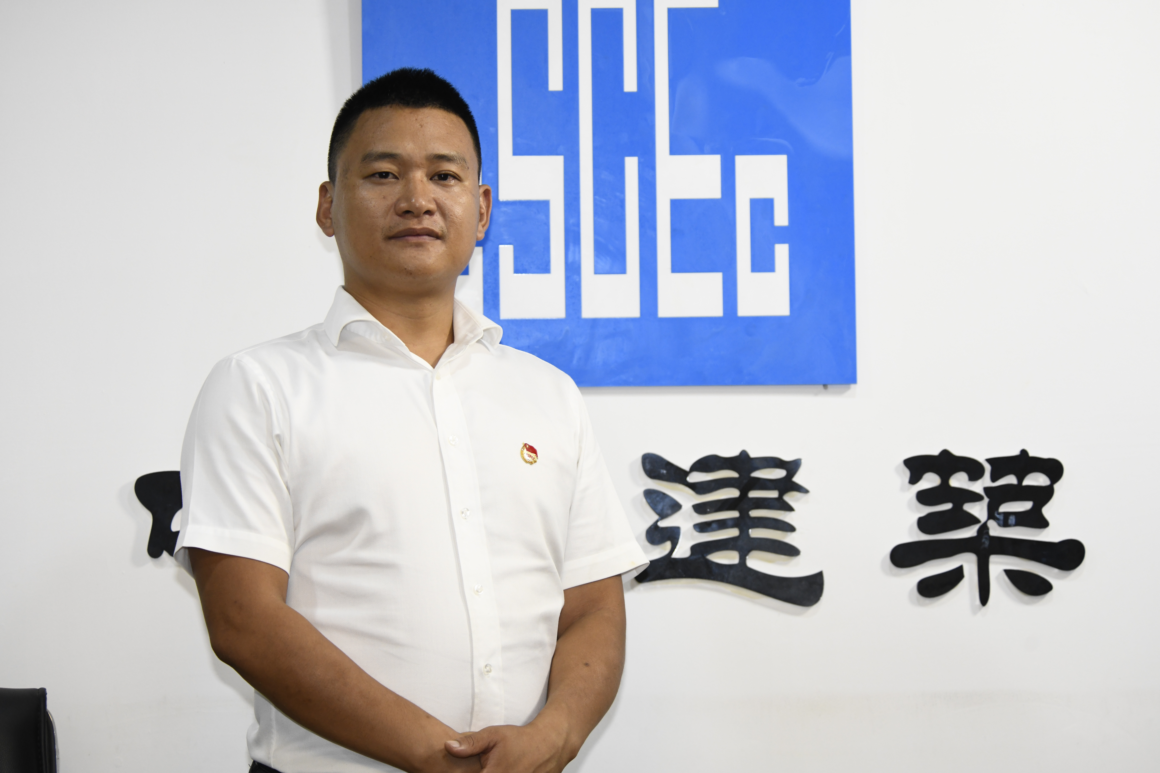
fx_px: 3383
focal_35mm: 105
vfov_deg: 13.0
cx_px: 580
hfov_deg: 19.5
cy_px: 386
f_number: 5.6
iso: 1600
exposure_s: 1/160
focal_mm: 105
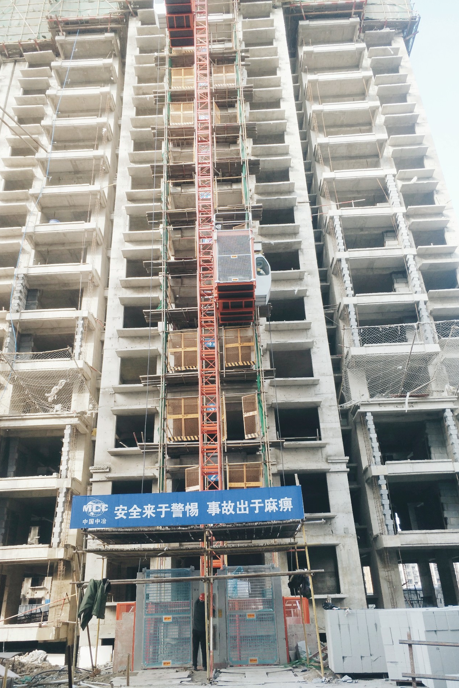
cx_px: 227
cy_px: 343
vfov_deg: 76.1
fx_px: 440
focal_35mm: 23
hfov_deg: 55.1
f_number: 2
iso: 73
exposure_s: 1/180
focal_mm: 3.79
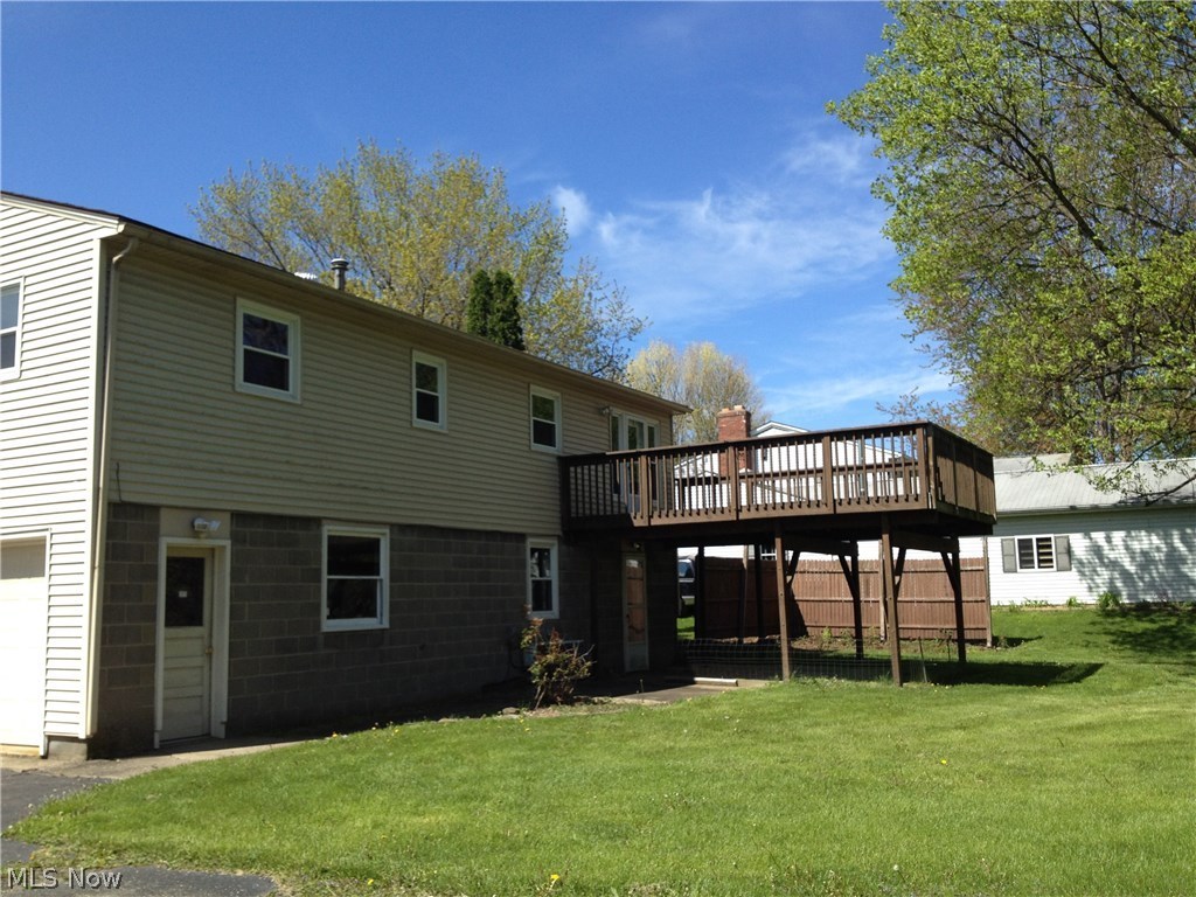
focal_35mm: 35
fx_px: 1209
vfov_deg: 40.7
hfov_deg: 52.6
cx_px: 598
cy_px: 448
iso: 50
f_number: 2.4
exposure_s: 1/1151
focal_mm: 4.28
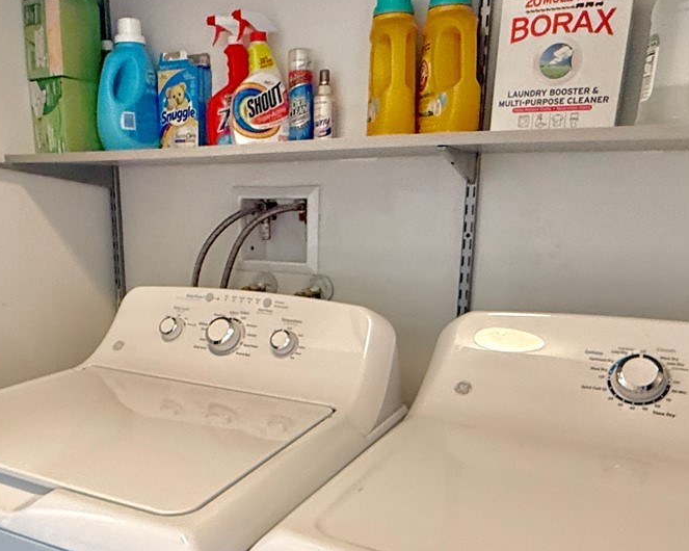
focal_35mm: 33
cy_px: 377
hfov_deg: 53.8
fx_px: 673
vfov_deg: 43.7
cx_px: 268
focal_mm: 2.22
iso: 400
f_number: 2.2
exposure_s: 1/60
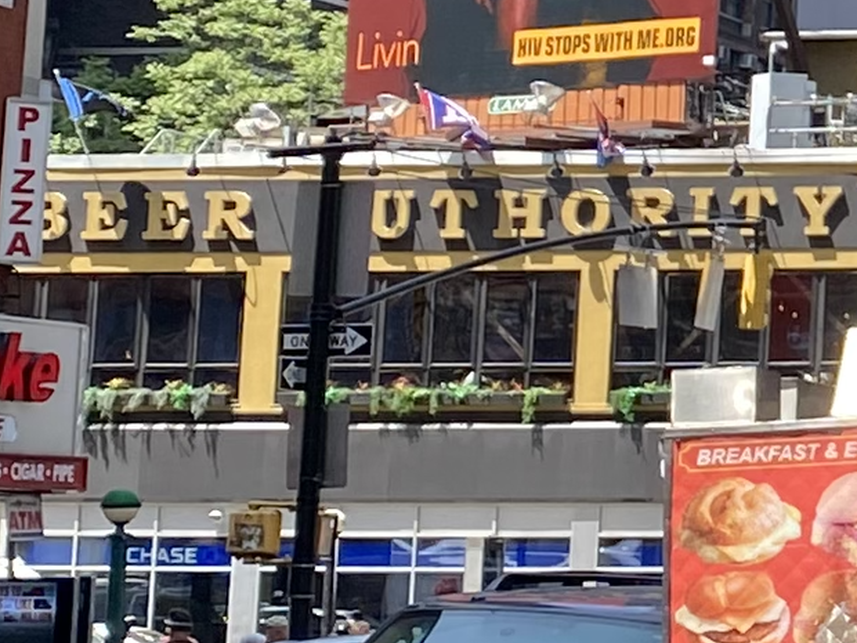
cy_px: -140
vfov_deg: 8.7
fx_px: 4184
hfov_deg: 10.7
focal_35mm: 169
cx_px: 1729
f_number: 1.8
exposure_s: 1/534
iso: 32
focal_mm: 4.25
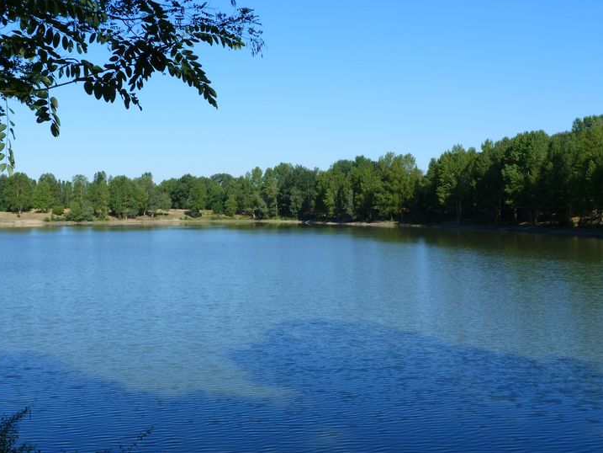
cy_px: 232
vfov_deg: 30.3
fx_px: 836
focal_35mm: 48
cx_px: 276
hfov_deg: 39.6
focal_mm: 7.8
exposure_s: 1/320
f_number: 5.6
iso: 80
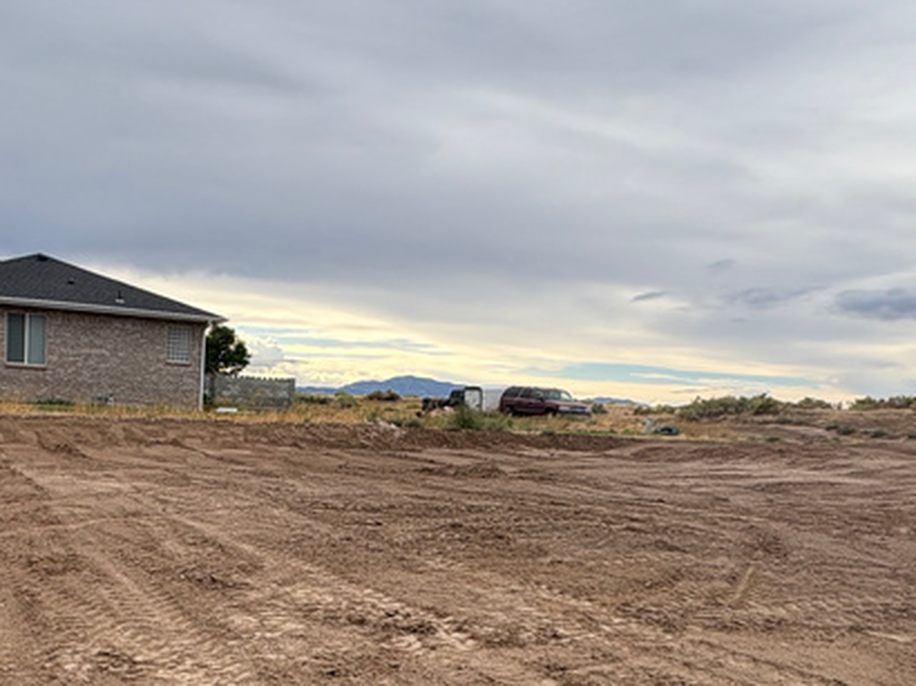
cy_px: 521
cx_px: 237
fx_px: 926
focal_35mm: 35
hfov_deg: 50.6
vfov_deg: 39.5
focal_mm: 2.22
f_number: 2.2
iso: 40
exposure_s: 1/537
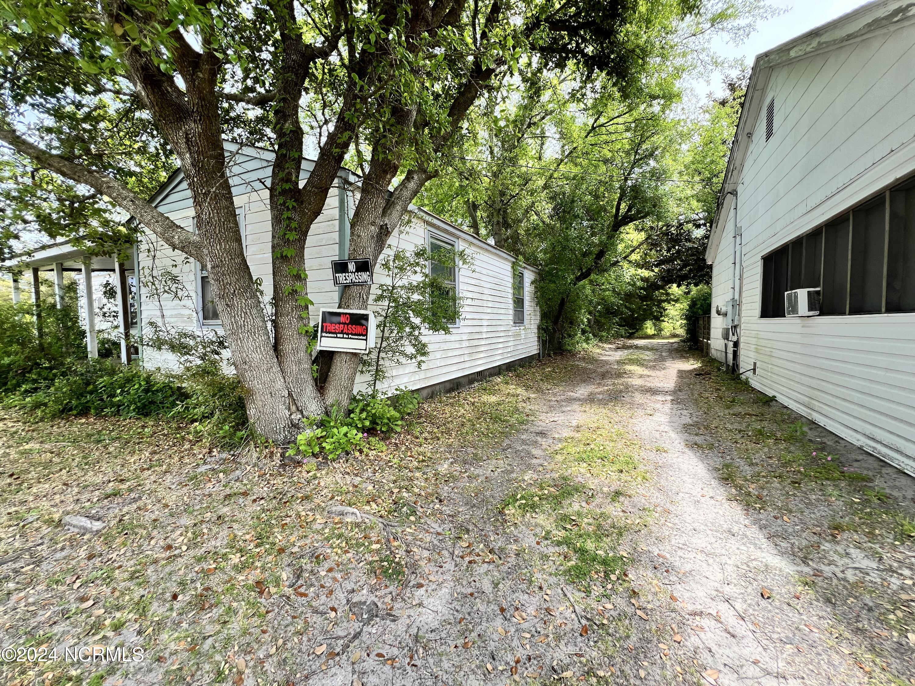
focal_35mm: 13
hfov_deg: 106.2
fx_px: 344
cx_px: 458
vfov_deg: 89.9
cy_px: 343
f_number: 1.8
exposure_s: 1/408
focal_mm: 1.57
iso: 32
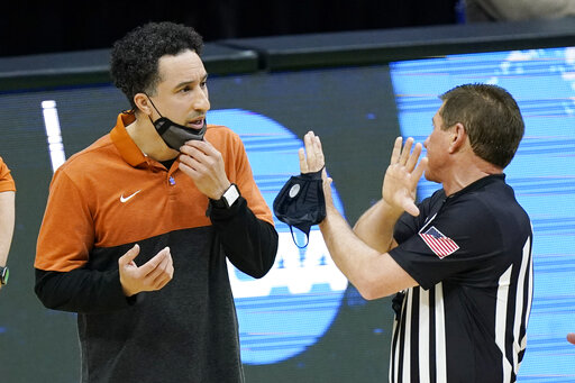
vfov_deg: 2.3
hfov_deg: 3.4
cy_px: 192
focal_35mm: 600
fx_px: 9580
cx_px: 288
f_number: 4
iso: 4000
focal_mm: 600
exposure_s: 1/1250
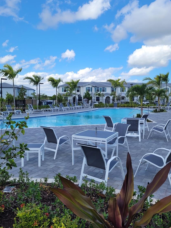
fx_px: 184
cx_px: 83
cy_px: 108
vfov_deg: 63.4
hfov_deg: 49.8
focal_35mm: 28
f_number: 1.8
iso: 40
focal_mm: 5.4
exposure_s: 1/1899
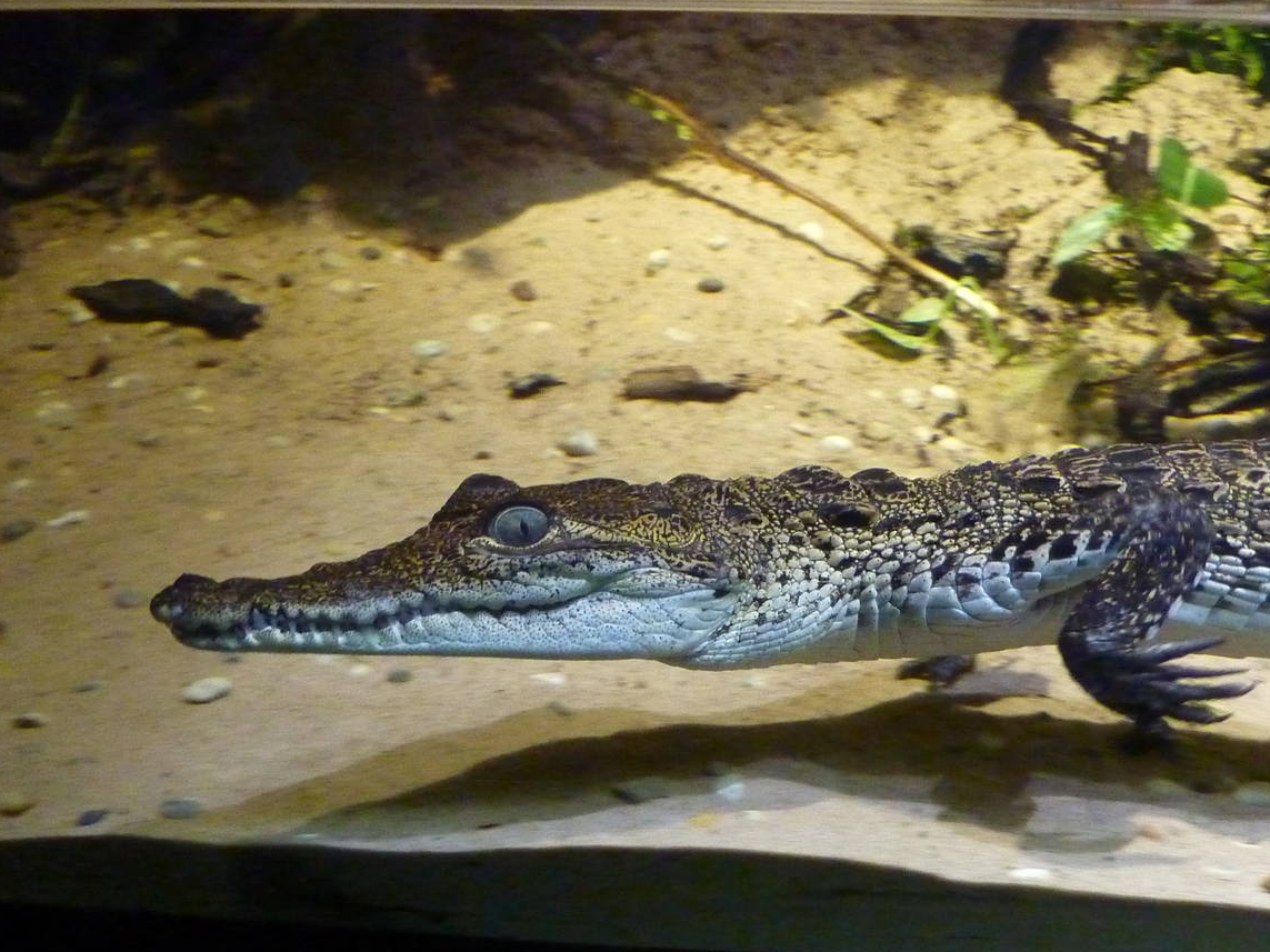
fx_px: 1284
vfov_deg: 40.5
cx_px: 707
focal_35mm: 35
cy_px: 574
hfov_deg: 52.5
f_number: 3.3
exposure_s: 1/80
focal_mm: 4.1
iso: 800
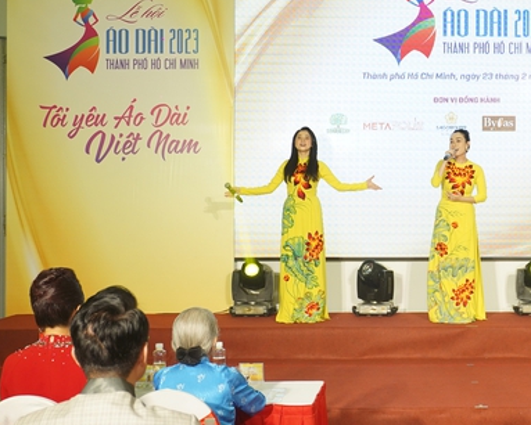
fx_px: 1054
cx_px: 467
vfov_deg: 22.8
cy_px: 170
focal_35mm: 67
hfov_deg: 27.4
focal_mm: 27
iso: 800
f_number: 4
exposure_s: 1/200
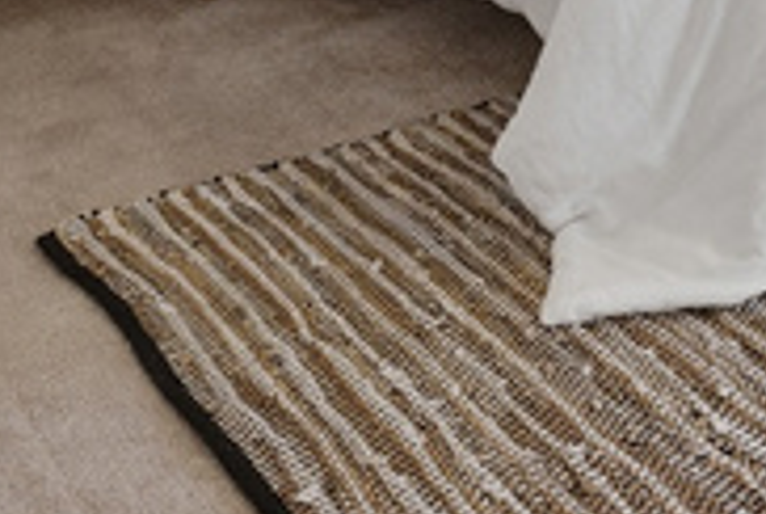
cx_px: 1120
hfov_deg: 19.8
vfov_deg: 12.4
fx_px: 1918
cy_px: -666
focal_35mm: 90
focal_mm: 16
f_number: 10
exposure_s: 1/40
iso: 100
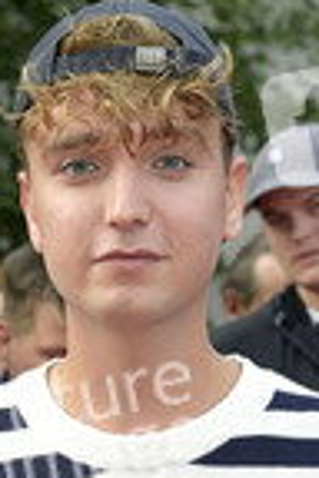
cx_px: 130
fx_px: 2406
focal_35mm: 181
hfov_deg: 7.6
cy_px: 607
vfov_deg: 11.1
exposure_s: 1/250
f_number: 5.6
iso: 400
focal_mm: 65
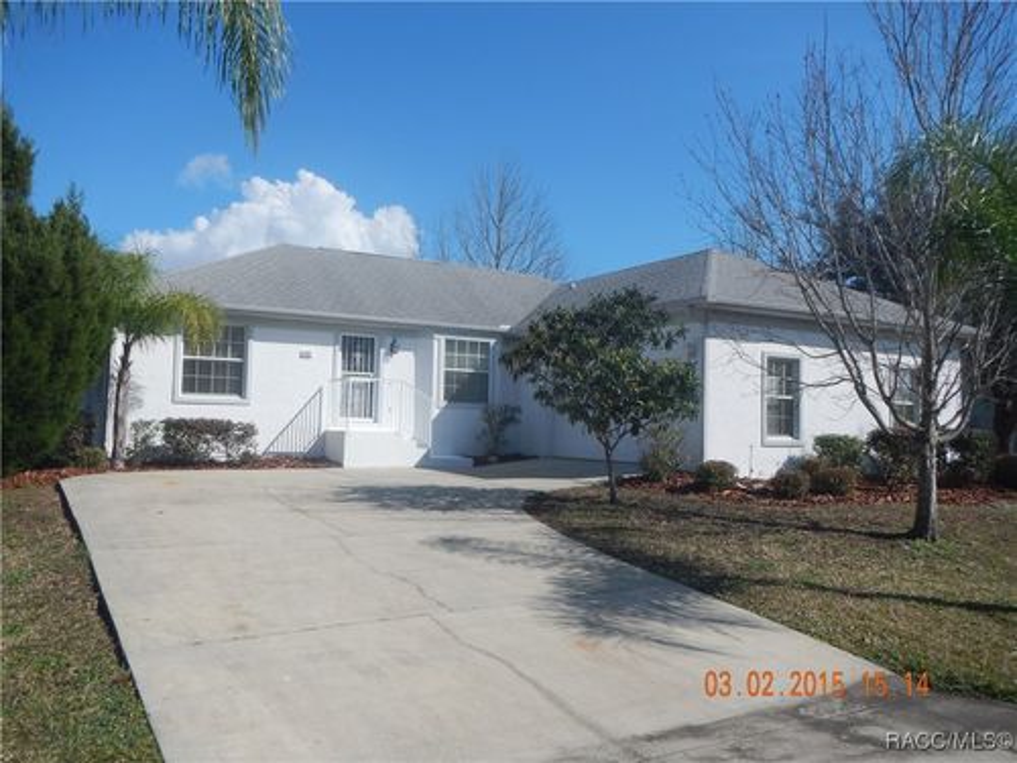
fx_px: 823
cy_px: 382
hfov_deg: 63.4
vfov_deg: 49.7
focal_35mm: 28
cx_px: 508
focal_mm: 5
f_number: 7.8
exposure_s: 1/400
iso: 125
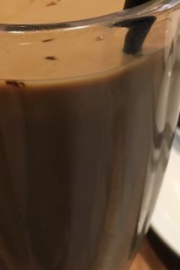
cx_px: 50
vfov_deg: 30.3
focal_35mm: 66
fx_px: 495
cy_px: 92
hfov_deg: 20.5
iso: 200
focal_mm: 4.15
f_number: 2.2
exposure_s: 1/25
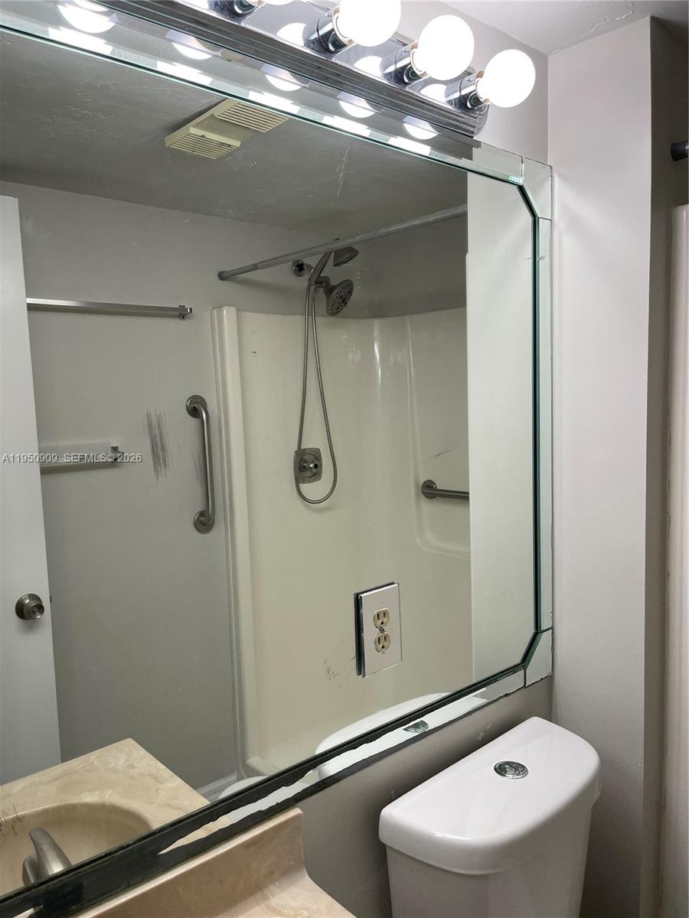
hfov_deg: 54.9
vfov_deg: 69.4
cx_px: 344
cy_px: 459
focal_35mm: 25
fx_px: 663
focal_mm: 5.1
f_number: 1.6
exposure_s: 1/120
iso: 32
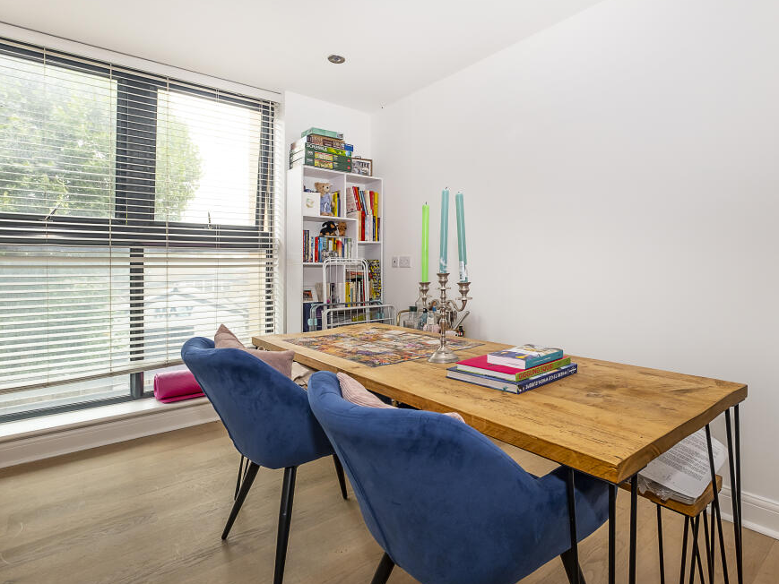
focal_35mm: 17
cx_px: 444
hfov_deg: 90.5
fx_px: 383
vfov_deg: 74.7
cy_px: 292
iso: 500
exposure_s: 1/140
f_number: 5.6
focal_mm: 10
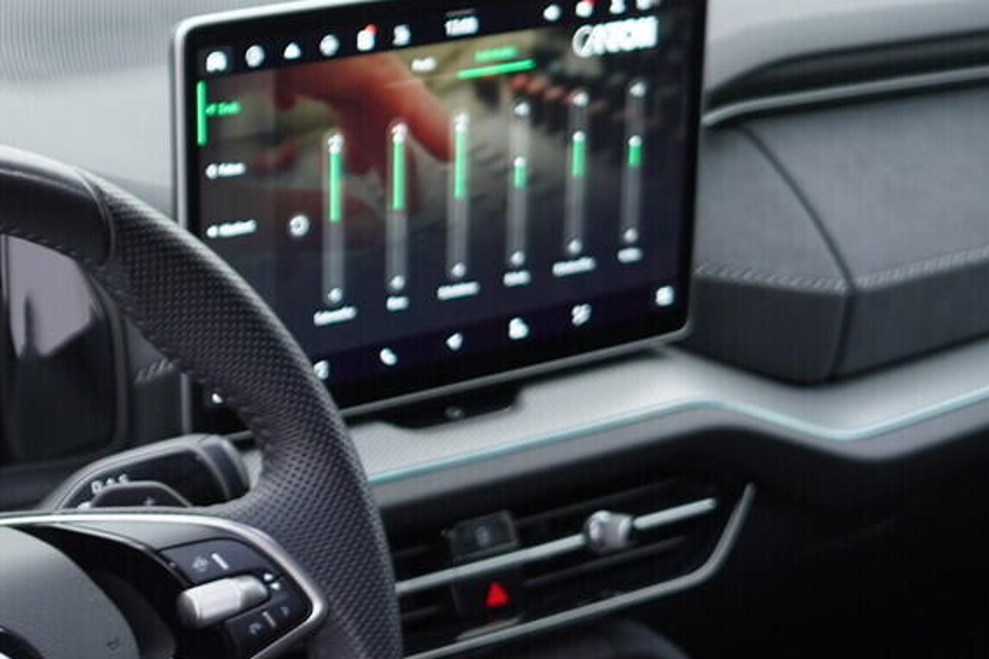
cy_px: 662
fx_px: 2500
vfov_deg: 14.8
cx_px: -5
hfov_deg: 21.6
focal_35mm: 91
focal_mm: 24
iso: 200
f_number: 2.8
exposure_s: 1/40
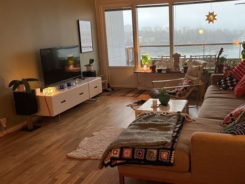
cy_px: 82
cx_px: 155
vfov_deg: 40.7
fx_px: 248
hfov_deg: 52.0
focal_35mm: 35
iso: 125
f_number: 1.6
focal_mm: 5.1
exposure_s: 1/50
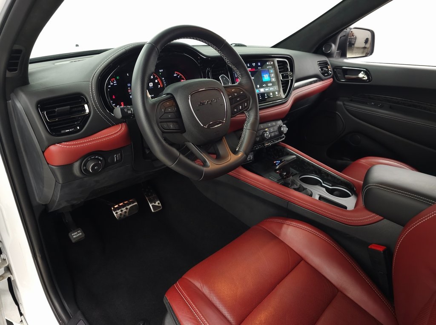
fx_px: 289
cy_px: 162
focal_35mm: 23
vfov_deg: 58.7
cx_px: 218
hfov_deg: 74.1
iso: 250
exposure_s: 1/60
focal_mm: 6.3
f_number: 1.7
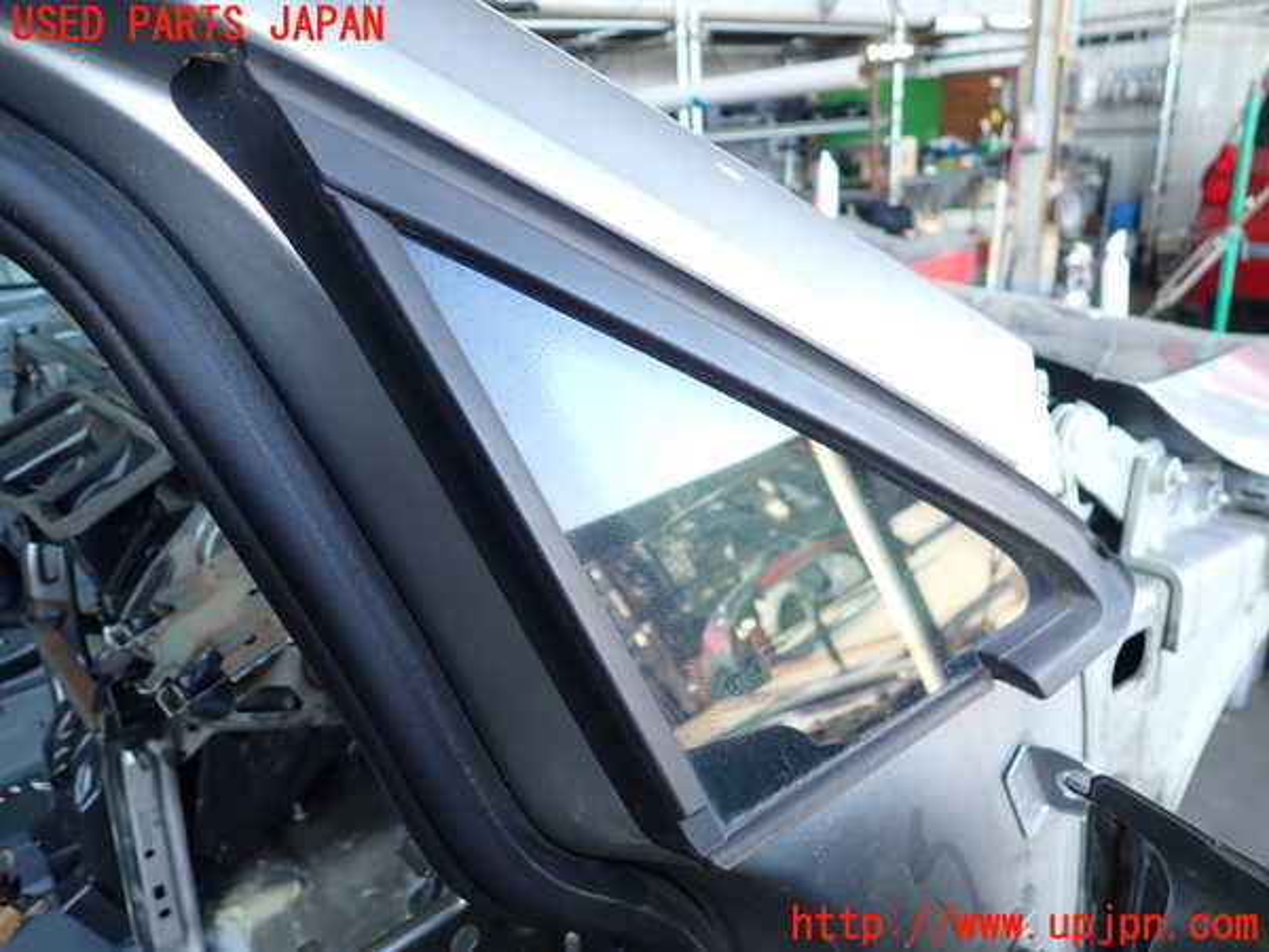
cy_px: 476
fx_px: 916
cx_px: 634
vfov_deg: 54.9
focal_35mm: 25
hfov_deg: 69.4
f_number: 2
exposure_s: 1/60
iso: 100
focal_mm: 4.5
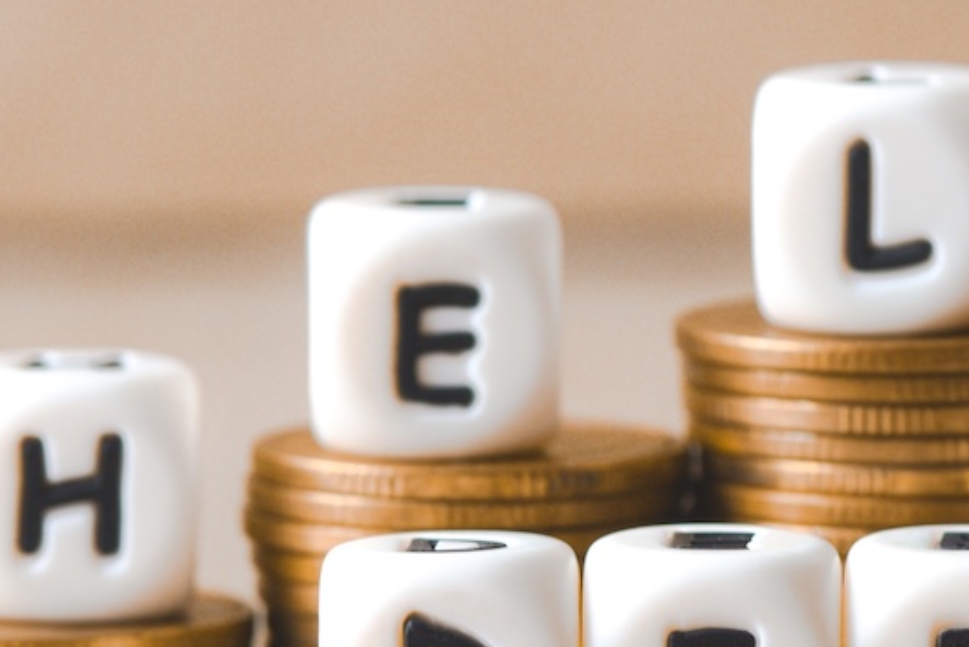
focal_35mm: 298
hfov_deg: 6.9
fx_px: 8023
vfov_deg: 4.6
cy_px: 560
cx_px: 513
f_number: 10
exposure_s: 1/30
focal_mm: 105
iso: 160
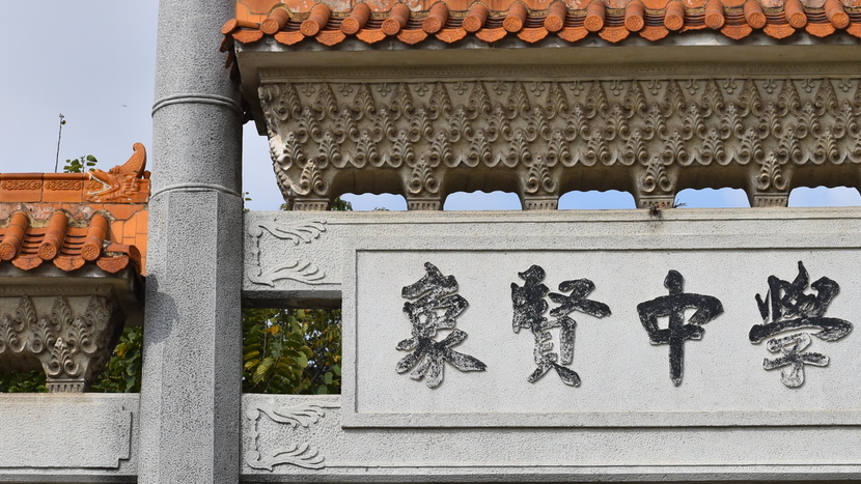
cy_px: 267
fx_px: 3630
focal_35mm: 159
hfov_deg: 13.5
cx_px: 615
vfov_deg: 7.6
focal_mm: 70
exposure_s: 1/320
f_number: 9
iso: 100
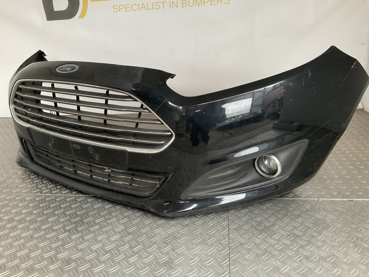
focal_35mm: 29
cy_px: 138
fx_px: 309
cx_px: 184
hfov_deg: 61.7
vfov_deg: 48.2
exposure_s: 1/60
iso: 320
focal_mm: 3
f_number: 1.8
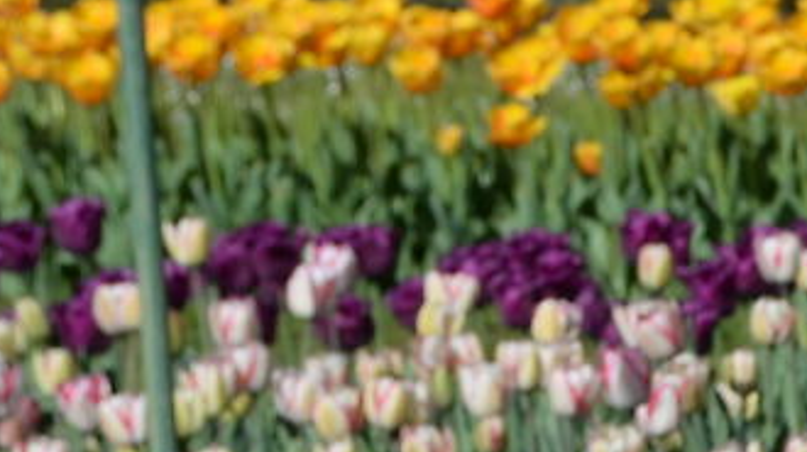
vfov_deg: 2.4
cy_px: 1383
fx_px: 10605
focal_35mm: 496
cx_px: 2604
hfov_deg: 4.2
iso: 100
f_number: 11
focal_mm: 65
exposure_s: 1/200
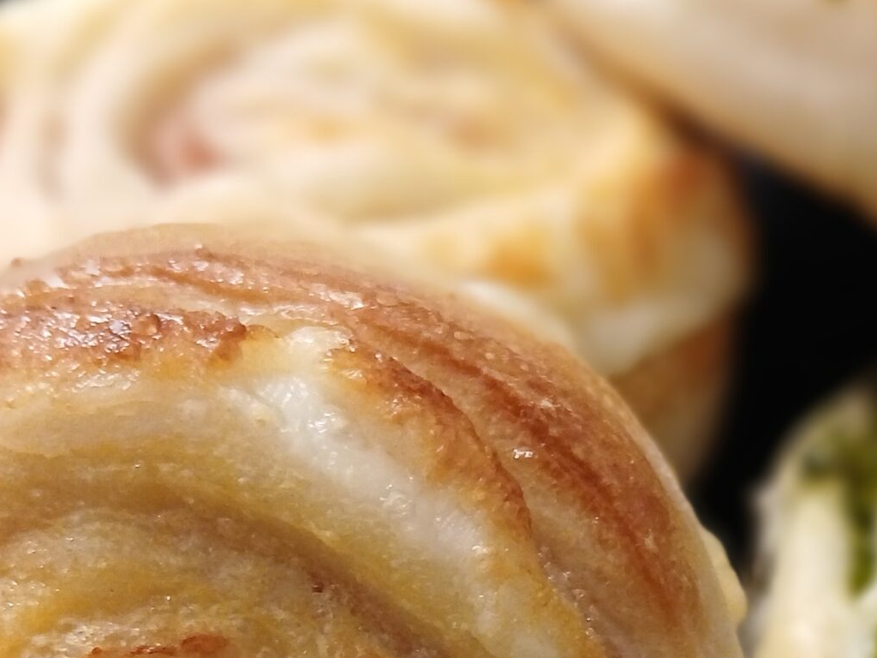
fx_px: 1647
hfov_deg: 29.7
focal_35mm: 65
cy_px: 752
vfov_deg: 21.3
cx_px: 564
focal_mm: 3.98
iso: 250
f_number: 1.8
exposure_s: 1/25
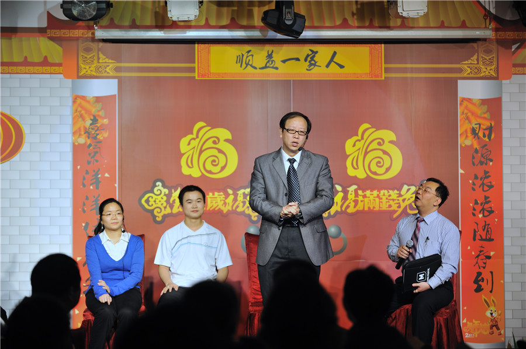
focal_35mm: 105
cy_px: 174
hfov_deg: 19.5
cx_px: 263
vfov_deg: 13.0
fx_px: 1532
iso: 200
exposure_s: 1/125
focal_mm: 105
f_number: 2.8
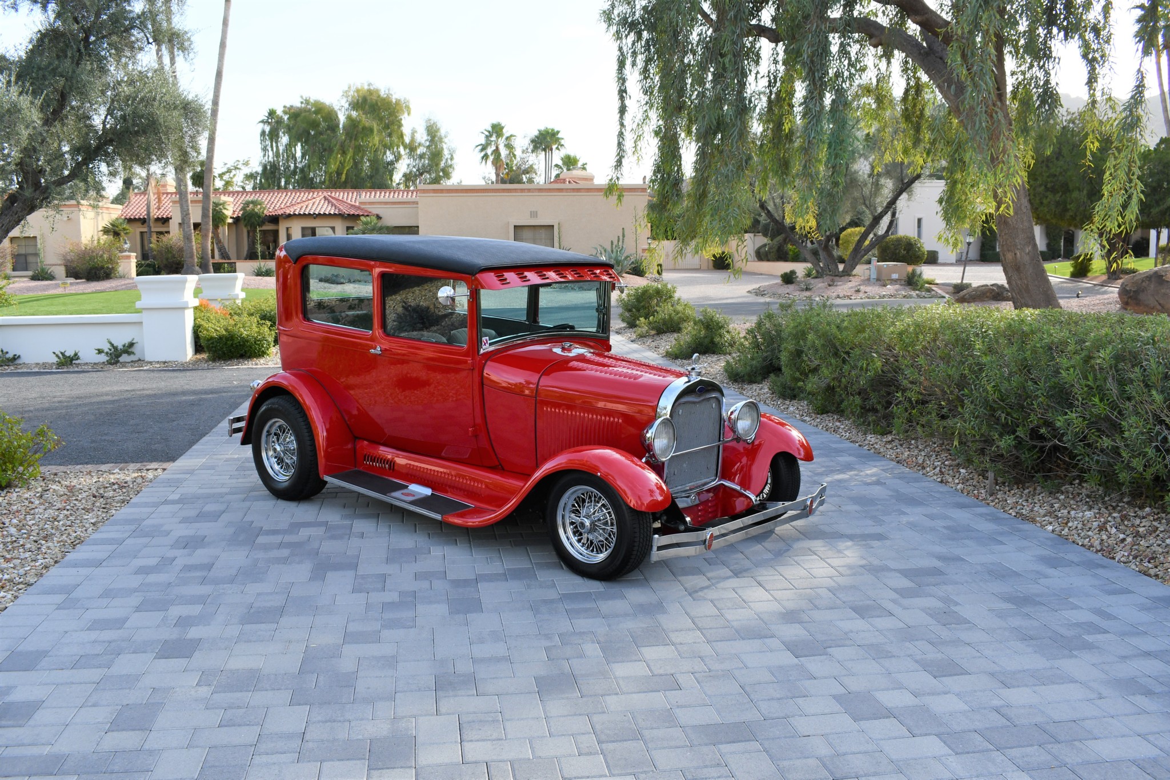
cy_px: 390
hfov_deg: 57.2
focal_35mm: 33
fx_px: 1072
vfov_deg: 40.0
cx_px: 585
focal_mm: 22
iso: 200
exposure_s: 1/250
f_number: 8
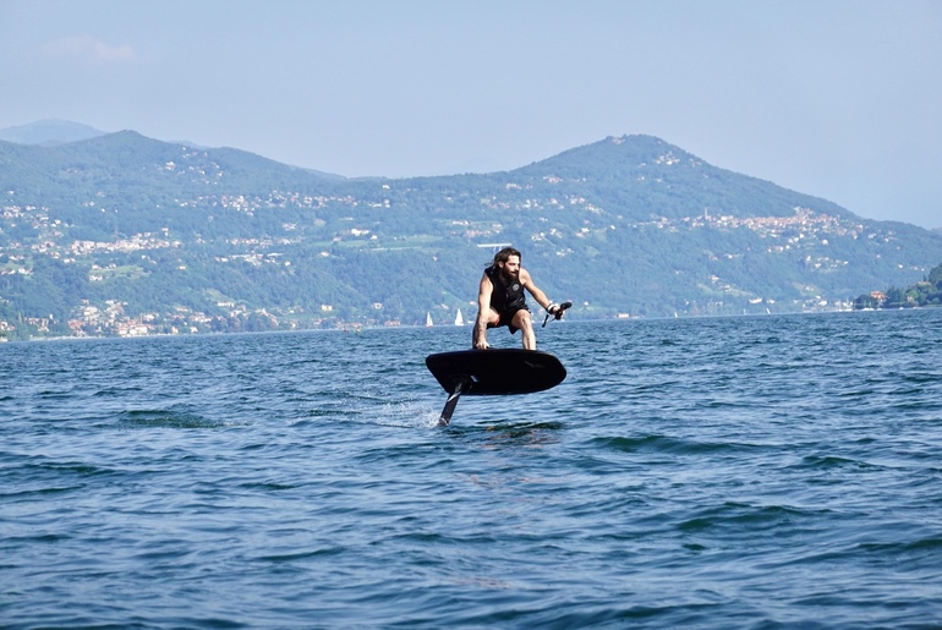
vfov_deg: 11.1
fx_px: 3248
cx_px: 471
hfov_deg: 16.5
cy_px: 315
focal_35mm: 124
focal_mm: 45.23
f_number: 4.5
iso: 320
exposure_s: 1/2000
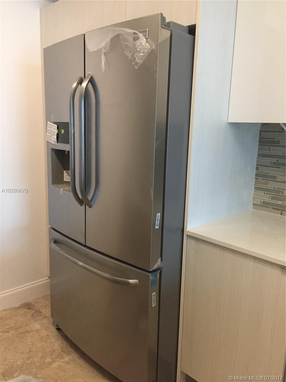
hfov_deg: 48.2
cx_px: 143
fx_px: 319
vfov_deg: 61.7
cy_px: 191
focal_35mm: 29
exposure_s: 1/17
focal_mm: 4.15
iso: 250
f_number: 2.2
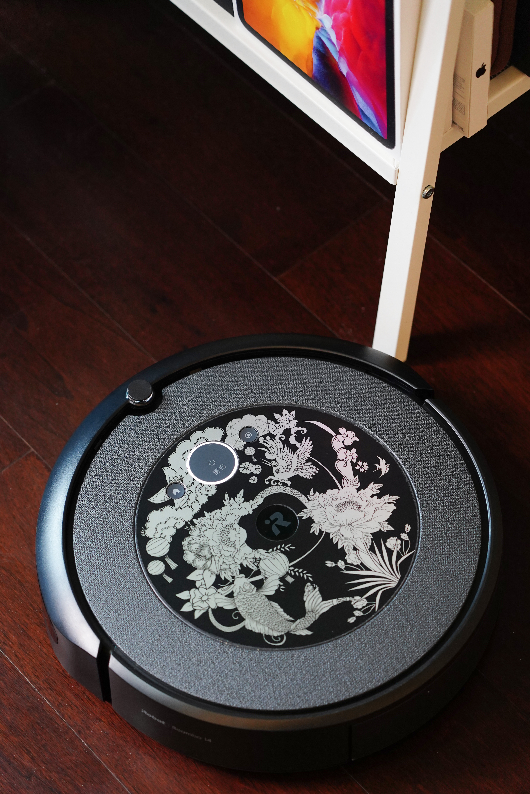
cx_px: 265
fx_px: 2076
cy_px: 397
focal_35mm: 94
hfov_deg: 14.6
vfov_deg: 21.7
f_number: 4
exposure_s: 1/100
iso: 1600
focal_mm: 94
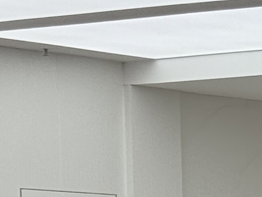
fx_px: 2226
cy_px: 499
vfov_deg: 4.9
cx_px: 559
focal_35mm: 294
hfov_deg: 6.5
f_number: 1.78
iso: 125
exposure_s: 1/442
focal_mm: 6.76
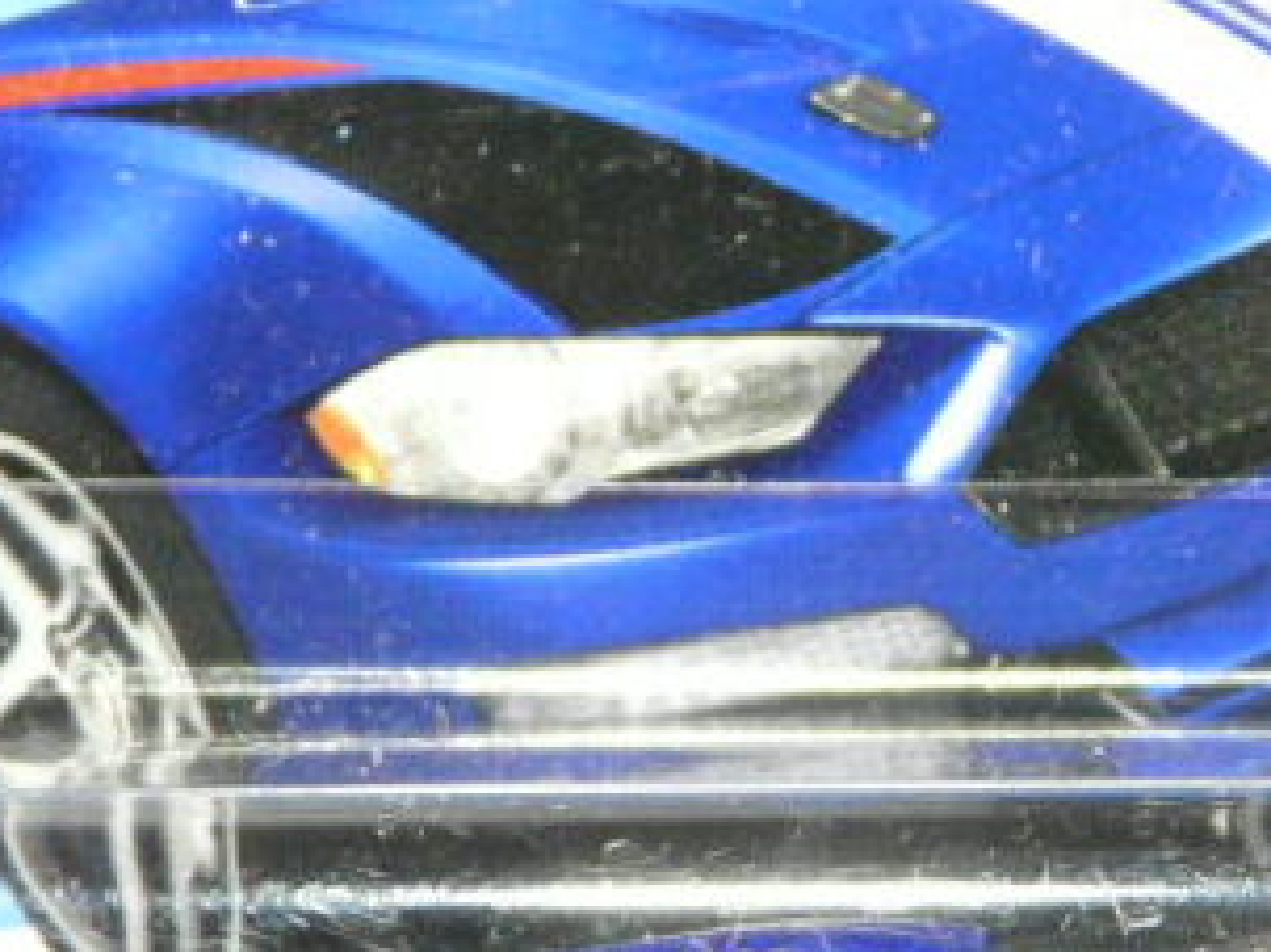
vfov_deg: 4.9
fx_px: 11121
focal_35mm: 303
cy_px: 805
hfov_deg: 6.5
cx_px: 931
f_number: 3.6
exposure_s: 1/20
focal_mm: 15.8
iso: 200
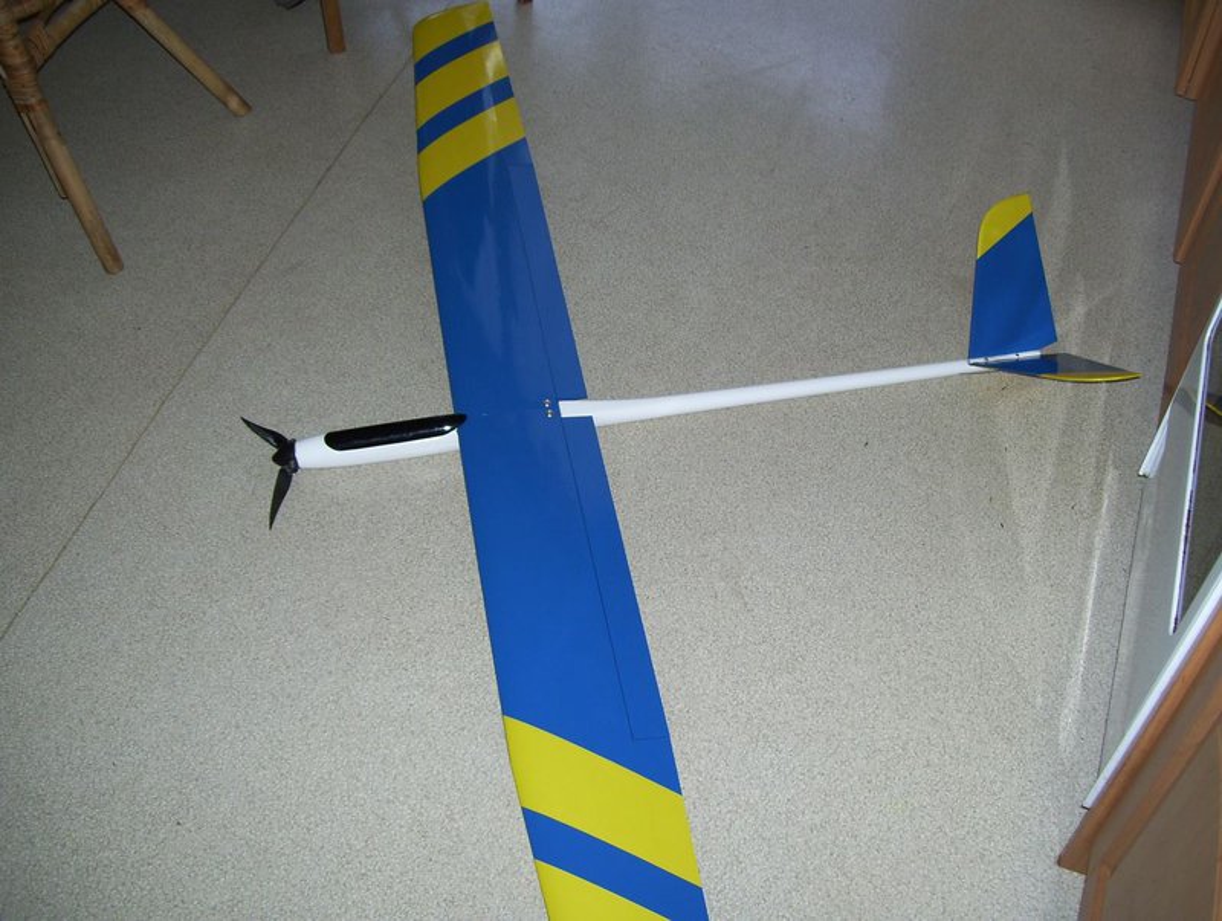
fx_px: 1273
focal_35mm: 36
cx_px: 611
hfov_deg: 51.3
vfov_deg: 39.8
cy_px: 460
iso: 80
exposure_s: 1/60
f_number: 2.7
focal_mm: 6
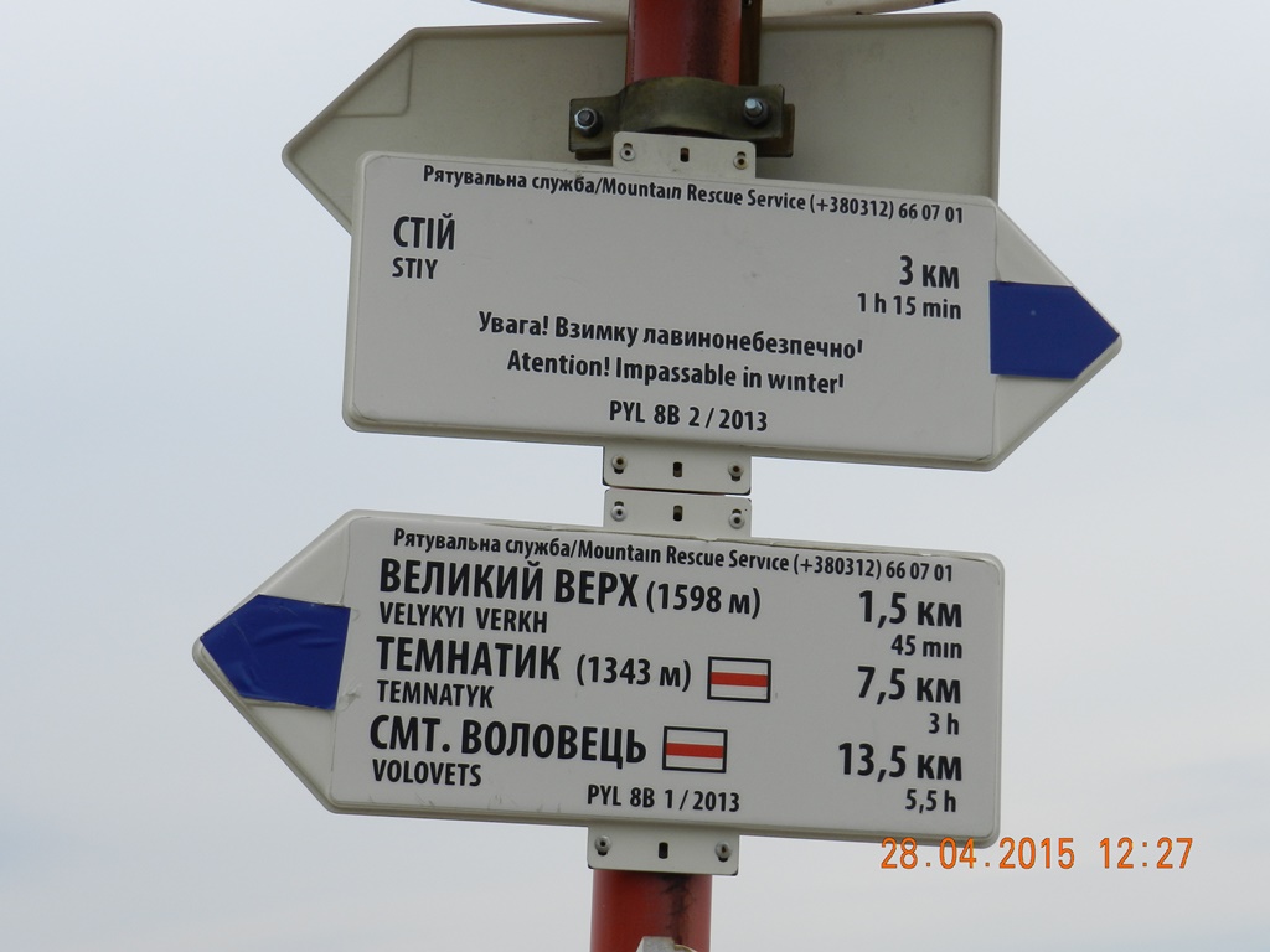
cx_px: 635
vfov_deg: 21.6
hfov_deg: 28.6
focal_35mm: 68
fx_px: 2495
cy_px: 476
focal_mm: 12.1
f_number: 4.7
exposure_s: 1/1250
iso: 160
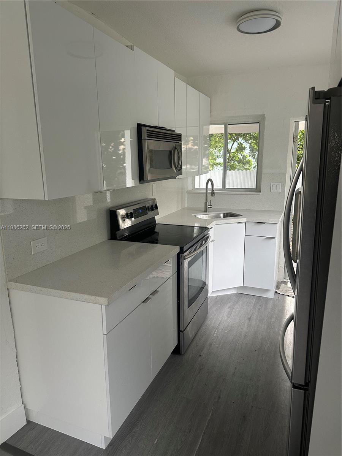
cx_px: 171
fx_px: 316
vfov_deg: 71.6
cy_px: 228
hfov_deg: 56.8
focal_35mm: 24
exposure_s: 1/77
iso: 250
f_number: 1.78
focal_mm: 6.86
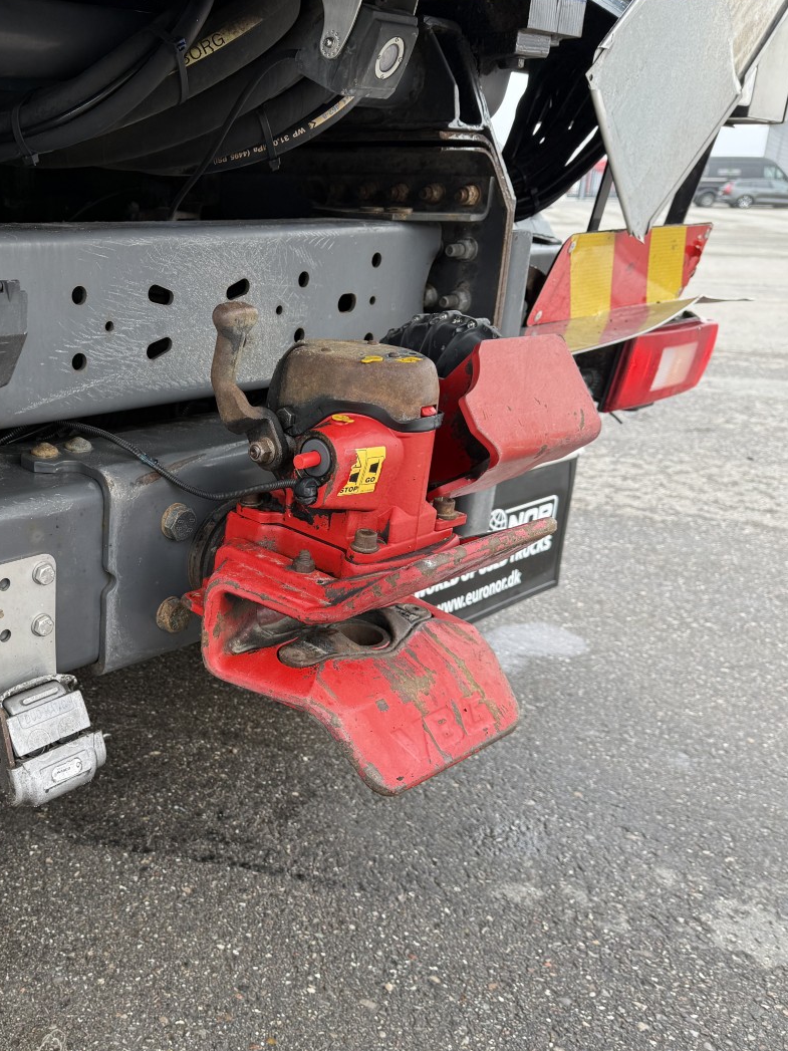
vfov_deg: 55.4
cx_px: 149
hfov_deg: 41.0
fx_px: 1002
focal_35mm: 33
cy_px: 531
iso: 80
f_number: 1.78
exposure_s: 1/143
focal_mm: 6.76
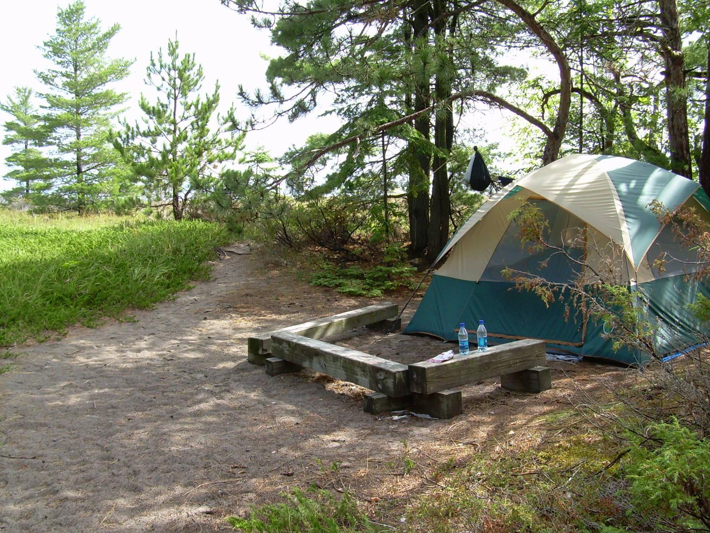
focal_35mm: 38
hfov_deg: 49.0
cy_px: 266
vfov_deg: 37.7
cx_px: 355
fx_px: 779
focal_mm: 6.3
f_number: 4.6
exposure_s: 1/105
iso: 50
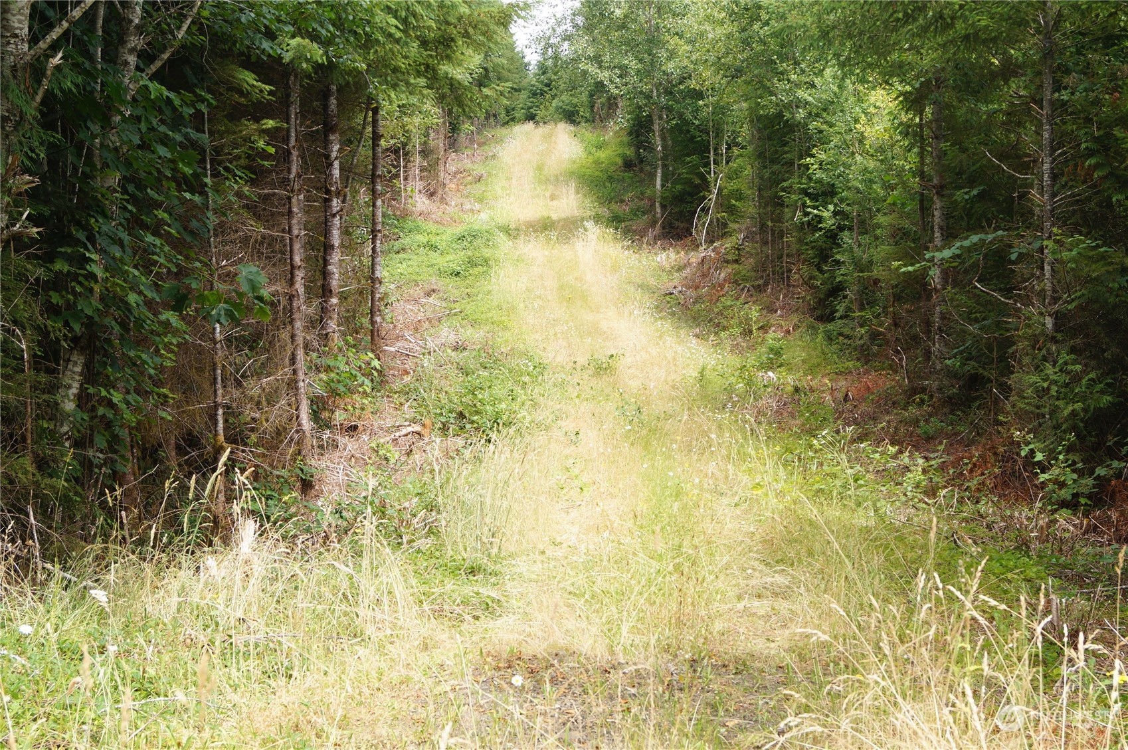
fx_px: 1644
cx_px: 564
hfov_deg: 37.9
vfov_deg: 25.7
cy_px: 375
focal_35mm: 52
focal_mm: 35
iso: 100
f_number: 9
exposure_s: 1/80
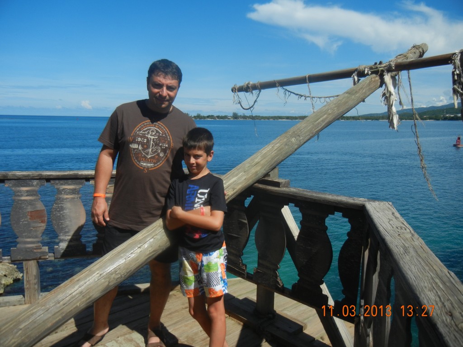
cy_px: 174
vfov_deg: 46.8
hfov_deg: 60.0
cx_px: 232
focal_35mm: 30
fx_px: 401
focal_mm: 5.4
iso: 160
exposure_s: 1/650
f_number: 7
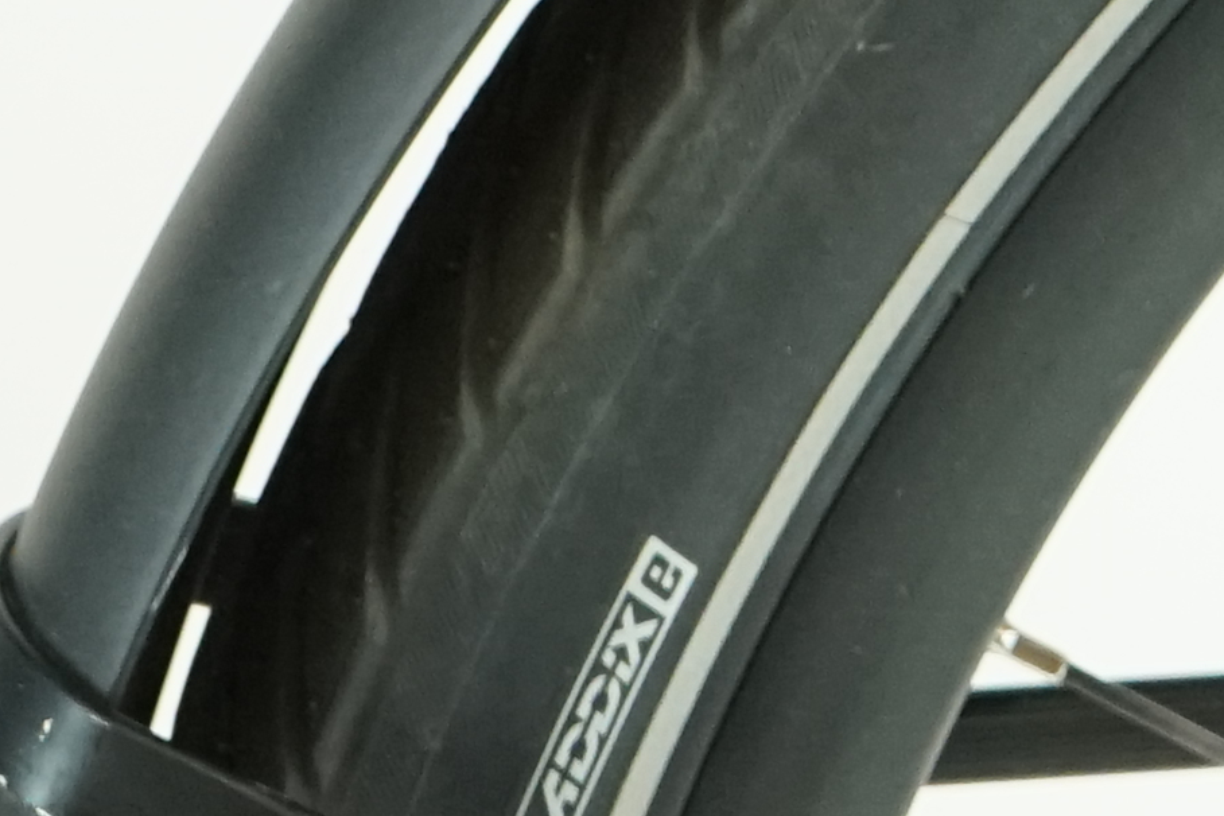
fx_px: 8975
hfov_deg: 7.4
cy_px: -924
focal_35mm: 264
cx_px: 2787
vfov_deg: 5.1
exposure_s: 1/200
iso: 2500
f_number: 5.6
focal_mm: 40
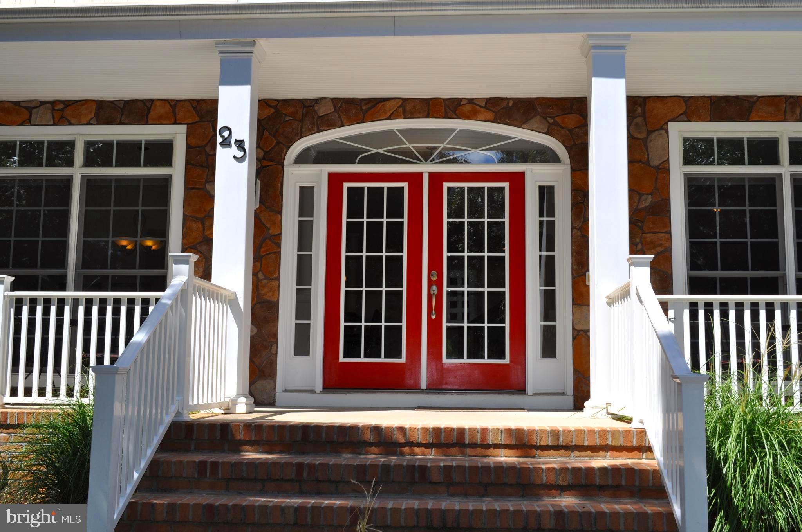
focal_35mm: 39
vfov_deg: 34.1
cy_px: 266
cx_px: 401
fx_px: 868
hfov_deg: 49.6
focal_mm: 26
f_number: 14
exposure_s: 1/200
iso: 200
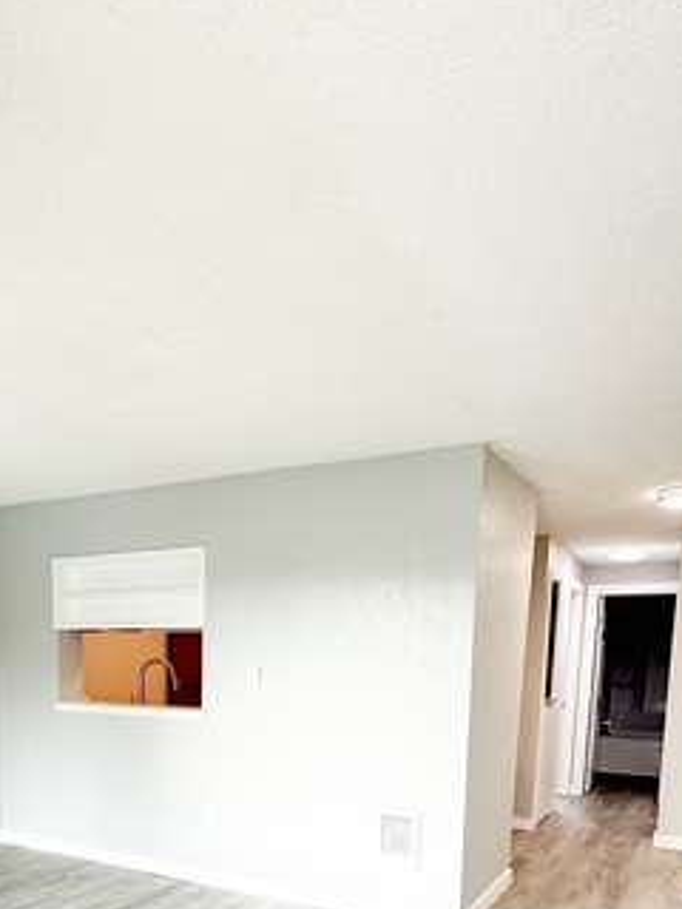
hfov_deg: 49.4
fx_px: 736
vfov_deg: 57.5
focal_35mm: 28
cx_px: 267
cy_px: 758
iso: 100
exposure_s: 1/120
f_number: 2.2
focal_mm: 2.22
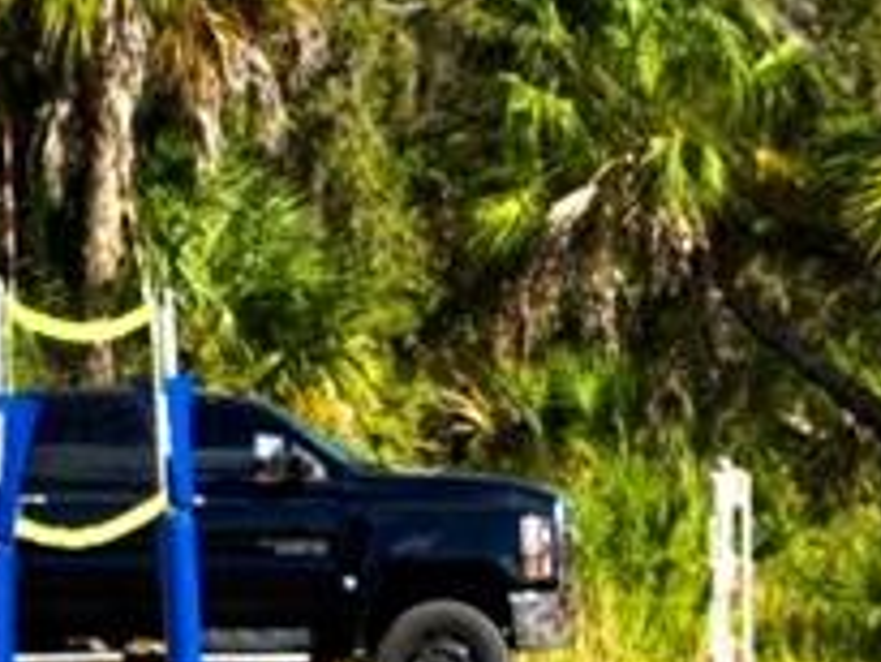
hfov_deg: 4.2
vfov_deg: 3.1
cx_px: -275
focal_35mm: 473
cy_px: -286
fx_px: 12045
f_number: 5.6
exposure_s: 1/800
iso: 100
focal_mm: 63
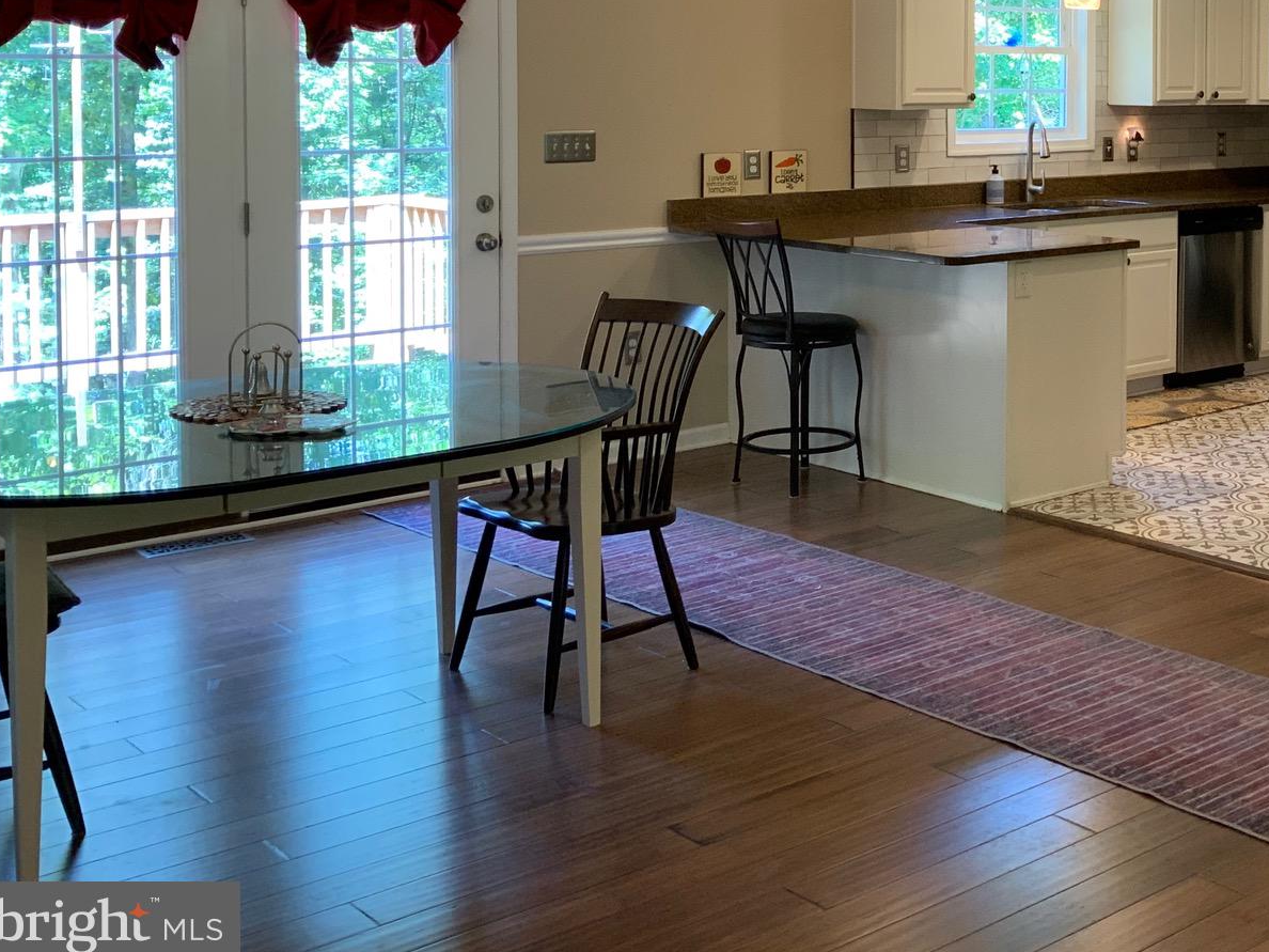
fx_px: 1833
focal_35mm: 50
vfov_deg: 28.3
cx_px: 1067
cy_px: 149
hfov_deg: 36.5
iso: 80
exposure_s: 1/60
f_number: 1.8
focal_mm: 3
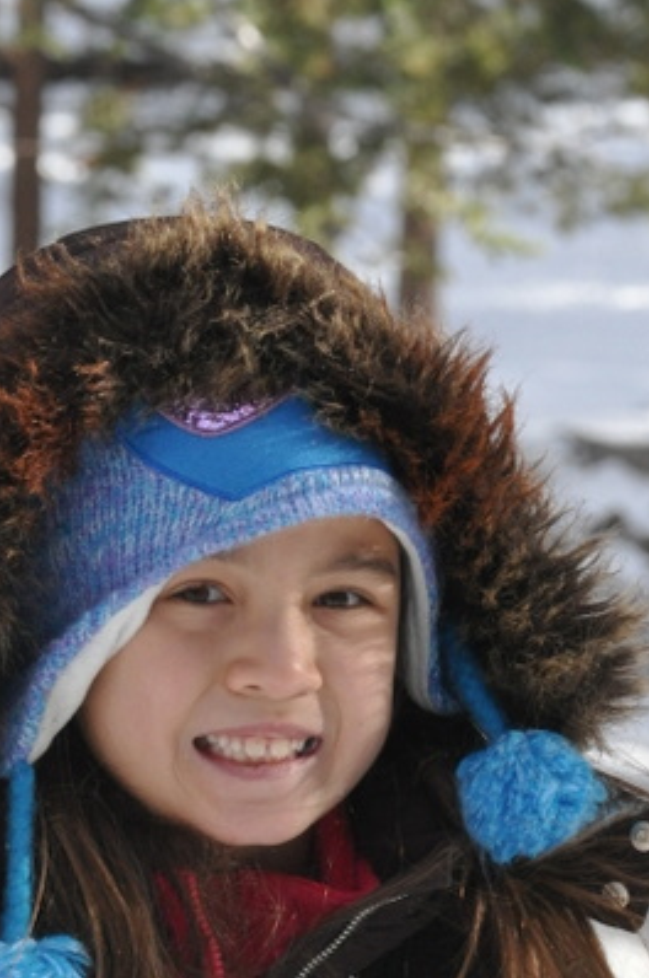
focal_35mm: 378
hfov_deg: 3.6
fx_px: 10257
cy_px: 624
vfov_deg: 5.5
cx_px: 435
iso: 800
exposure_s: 1/400
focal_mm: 98
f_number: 10
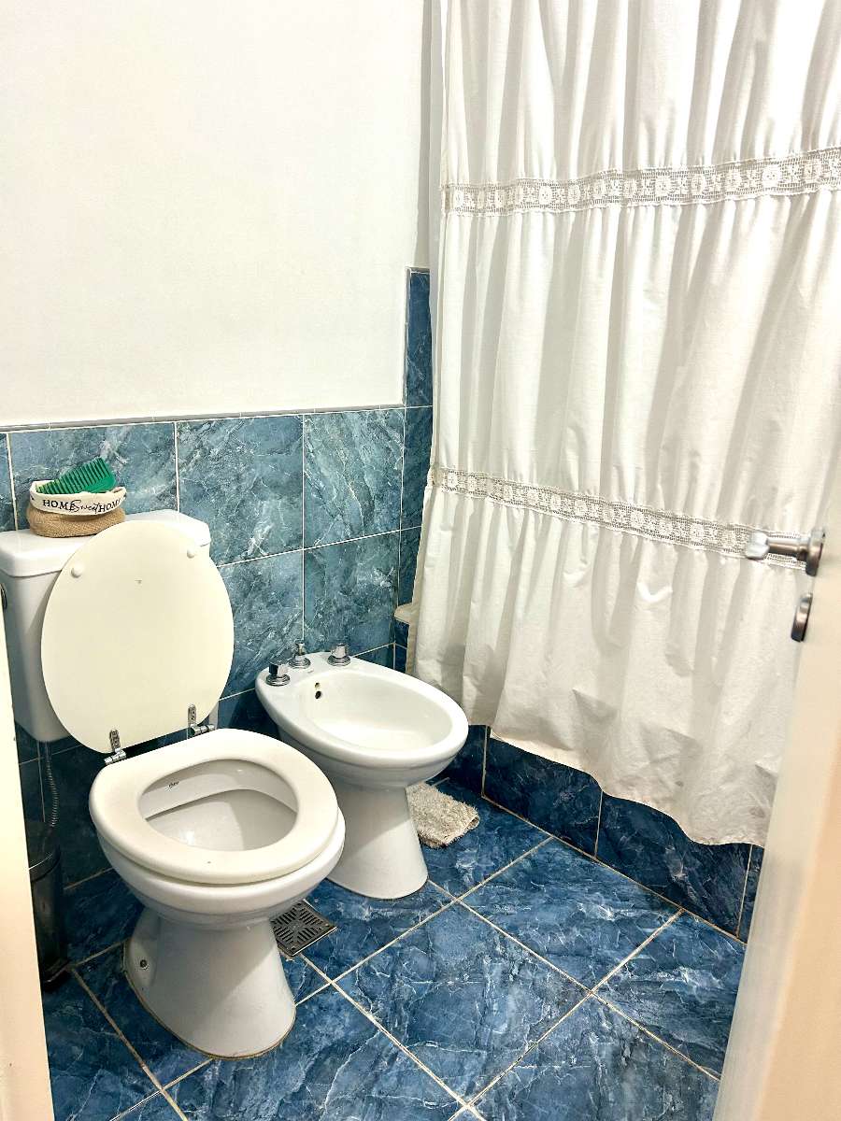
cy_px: 560
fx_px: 842
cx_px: 420
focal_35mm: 26
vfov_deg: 67.3
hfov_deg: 53.1
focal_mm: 5.7
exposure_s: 1/50
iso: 125
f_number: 1.5
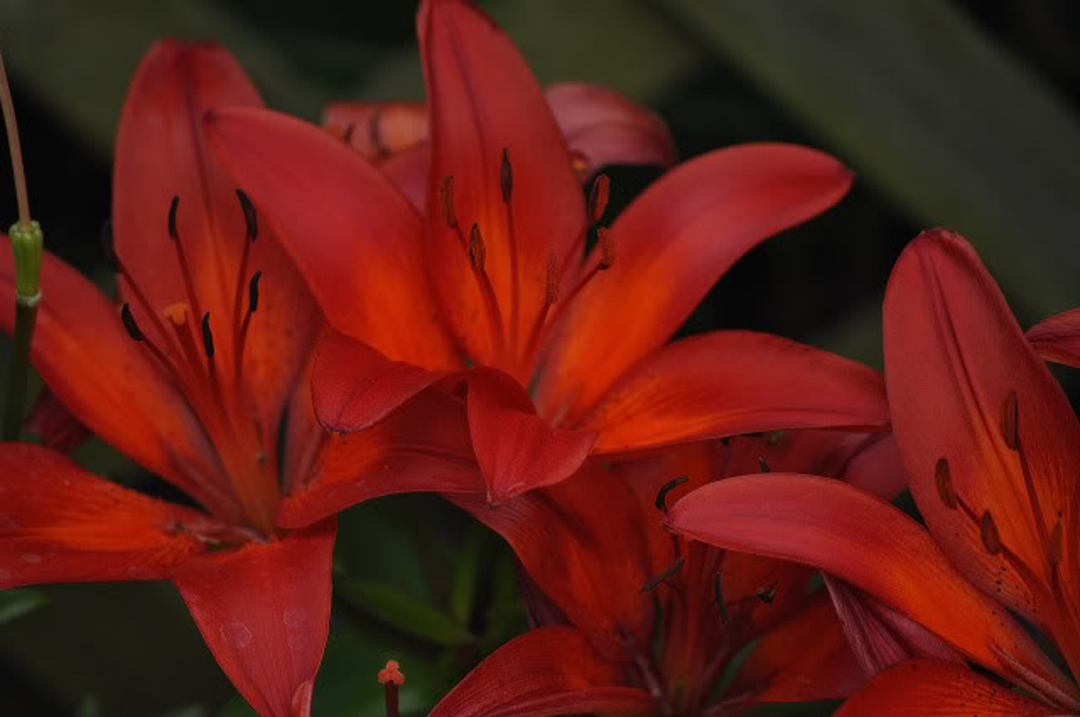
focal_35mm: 300
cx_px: 540
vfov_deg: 4.6
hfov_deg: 6.9
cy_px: 358
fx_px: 8988
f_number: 5.6
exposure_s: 1/500
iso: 400
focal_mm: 200
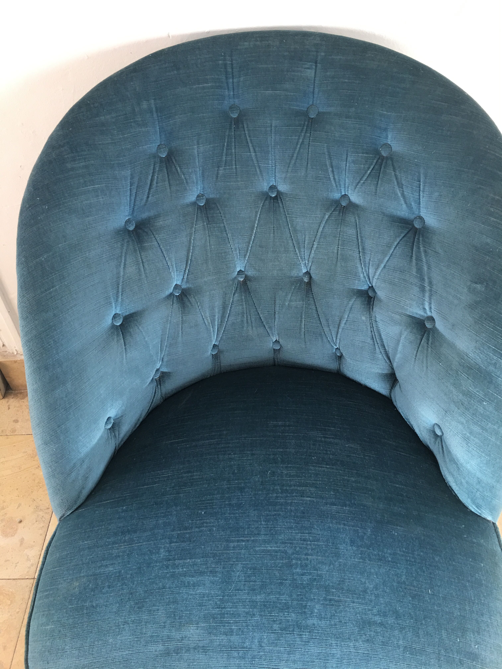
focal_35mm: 29
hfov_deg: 48.2
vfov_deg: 61.7
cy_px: 334
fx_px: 561
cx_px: 251
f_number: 2.2
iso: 25
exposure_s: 1/33
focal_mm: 4.15
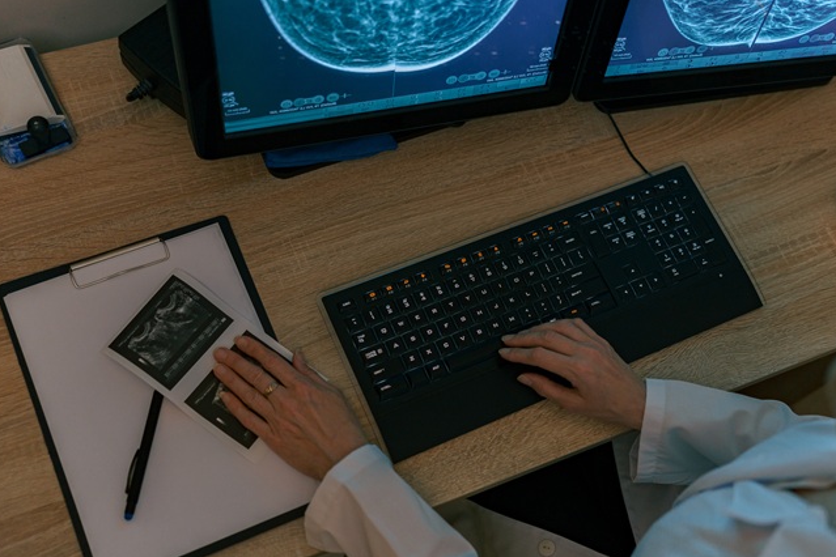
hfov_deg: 41.8
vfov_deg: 28.6
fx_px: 1091
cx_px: 480
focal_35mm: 47
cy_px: 285
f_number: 1.4
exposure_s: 1/100
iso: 400
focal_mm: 35
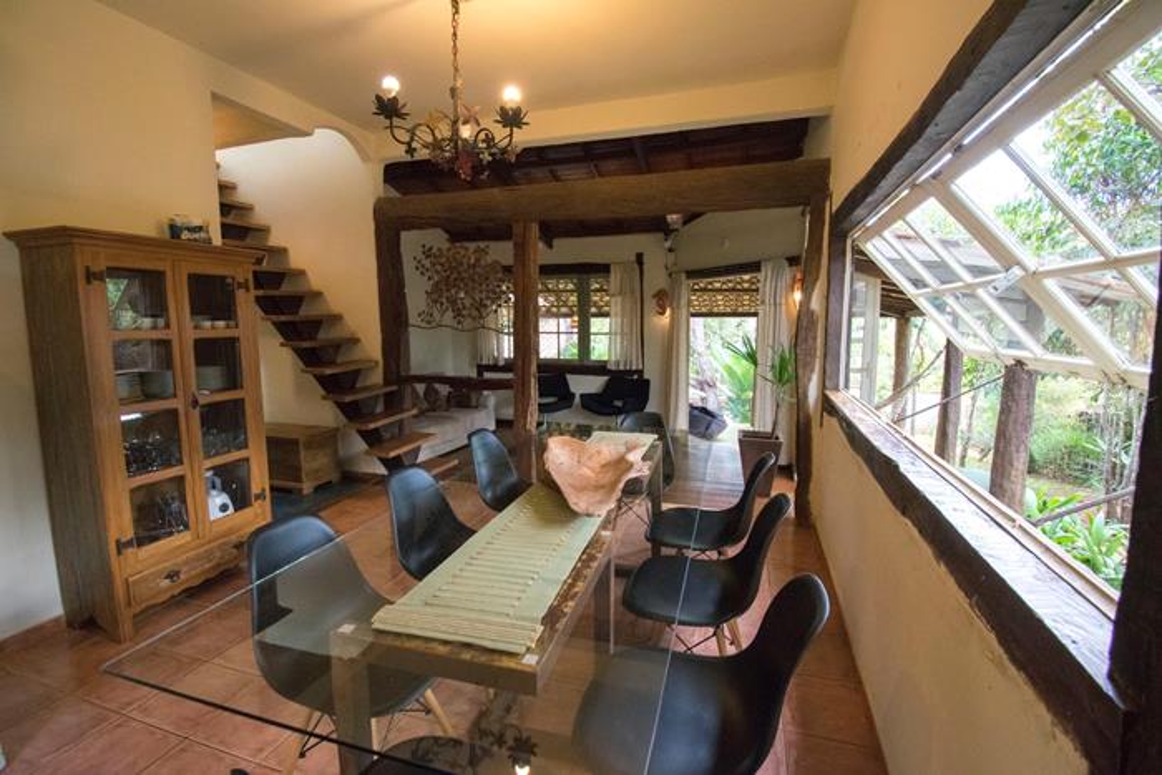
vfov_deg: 77.4
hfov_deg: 100.4
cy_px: 388
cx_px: 581
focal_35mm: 15
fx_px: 484
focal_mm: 10
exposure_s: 1/100
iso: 1600
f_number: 6.3
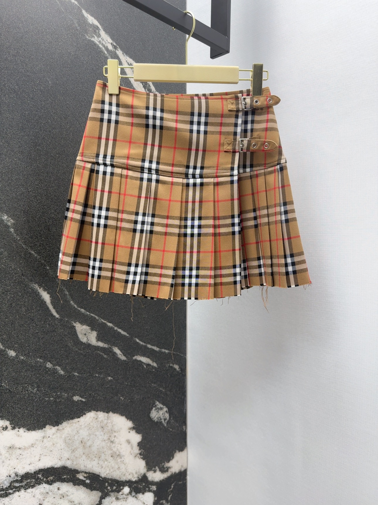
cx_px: 189
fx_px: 349
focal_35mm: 24
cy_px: 252
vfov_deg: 71.6
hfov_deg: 56.8
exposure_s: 1/100
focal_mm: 6.76
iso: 80
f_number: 1.78
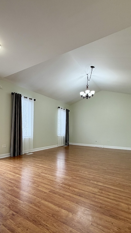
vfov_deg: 86.0
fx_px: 124
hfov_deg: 54.9
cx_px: 46
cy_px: 134
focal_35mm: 20
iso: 125
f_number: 2.2
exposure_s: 1/120
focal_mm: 2.22
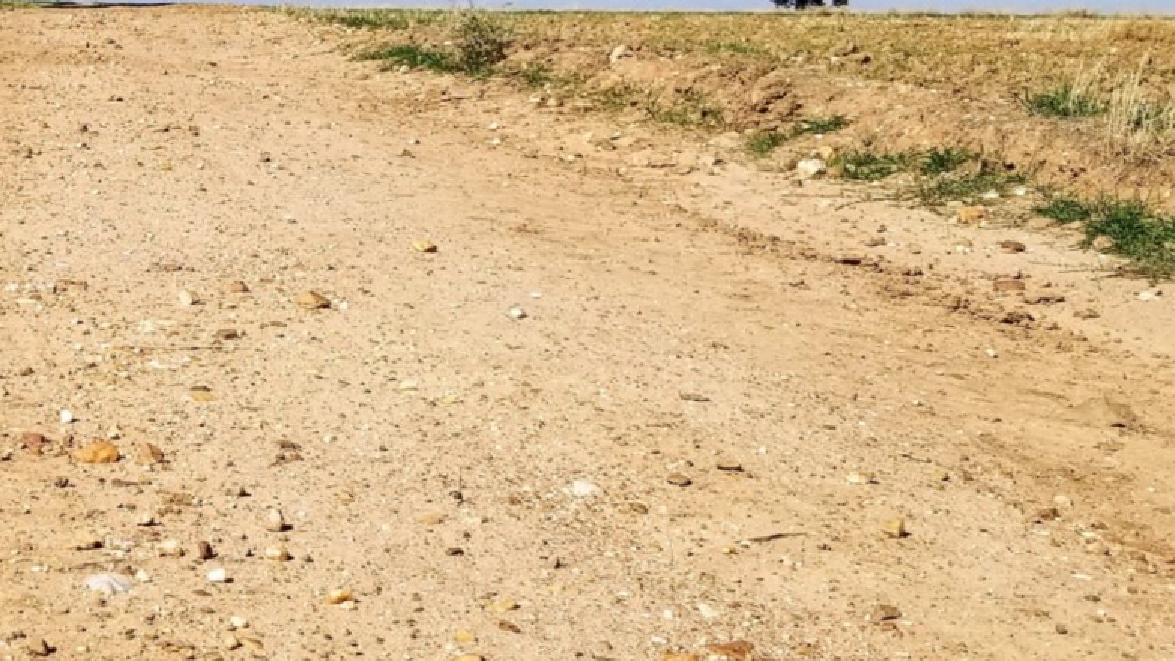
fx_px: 2275
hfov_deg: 28.2
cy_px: 114
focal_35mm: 73
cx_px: 186
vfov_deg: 16.4
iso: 50
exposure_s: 1/4384
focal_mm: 4.3
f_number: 1.7
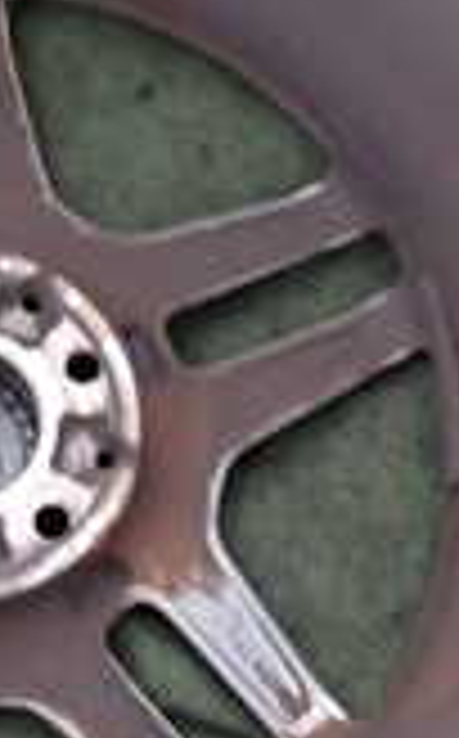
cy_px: 436
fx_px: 1948
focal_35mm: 97
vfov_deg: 21.4
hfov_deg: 13.1
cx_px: -63
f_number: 2
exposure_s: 1/30
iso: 500
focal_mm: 4.5
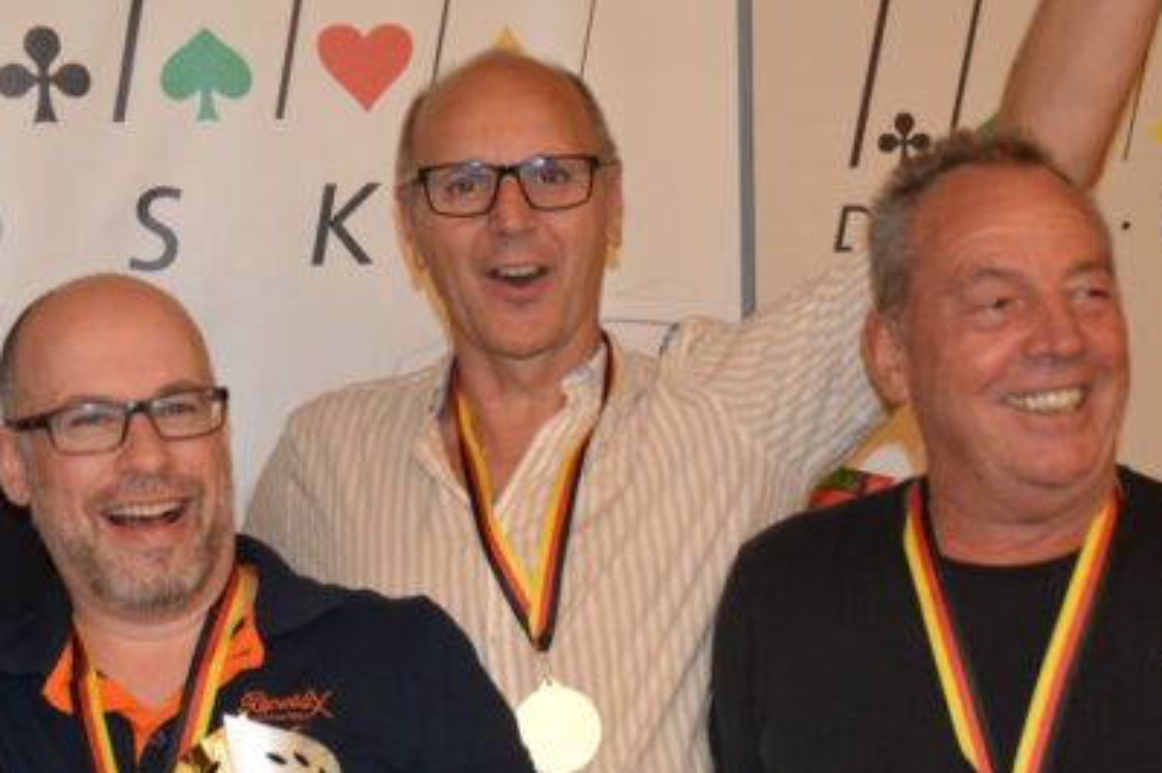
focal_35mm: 73
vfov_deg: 18.5
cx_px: 392
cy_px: 577
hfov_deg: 27.6
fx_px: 2351
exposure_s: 1/60
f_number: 3.8
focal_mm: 27
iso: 1100
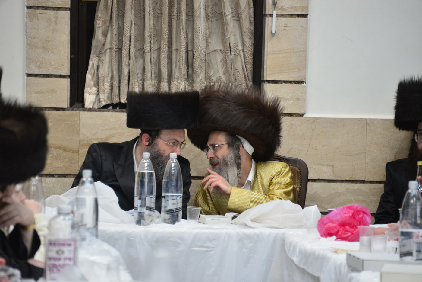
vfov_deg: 4.6
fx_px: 3517
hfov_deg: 6.9
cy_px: 141
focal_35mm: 300
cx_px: 211
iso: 1600
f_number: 5.6
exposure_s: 1/100
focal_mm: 300
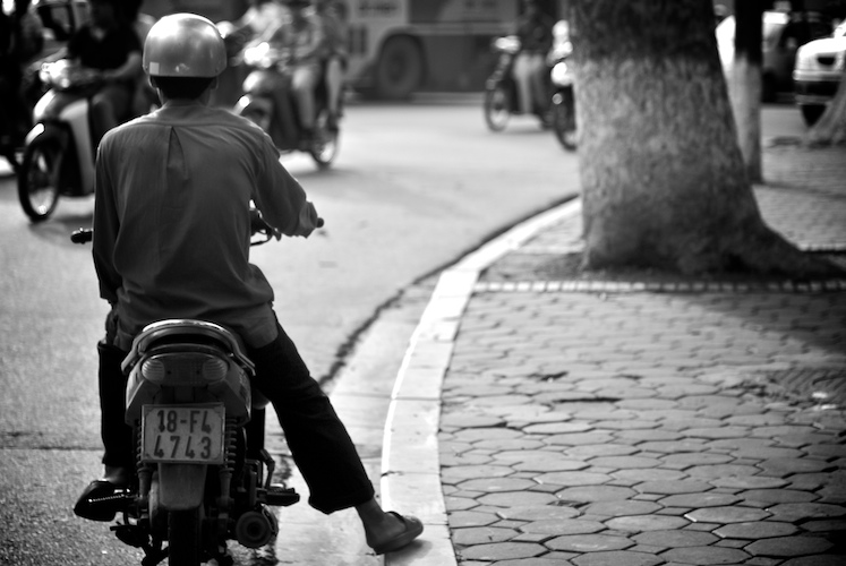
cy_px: 283
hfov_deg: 27.0
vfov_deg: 18.2
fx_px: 1765
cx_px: 423
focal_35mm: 75
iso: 100
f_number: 1.4
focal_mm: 50
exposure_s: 1/1250
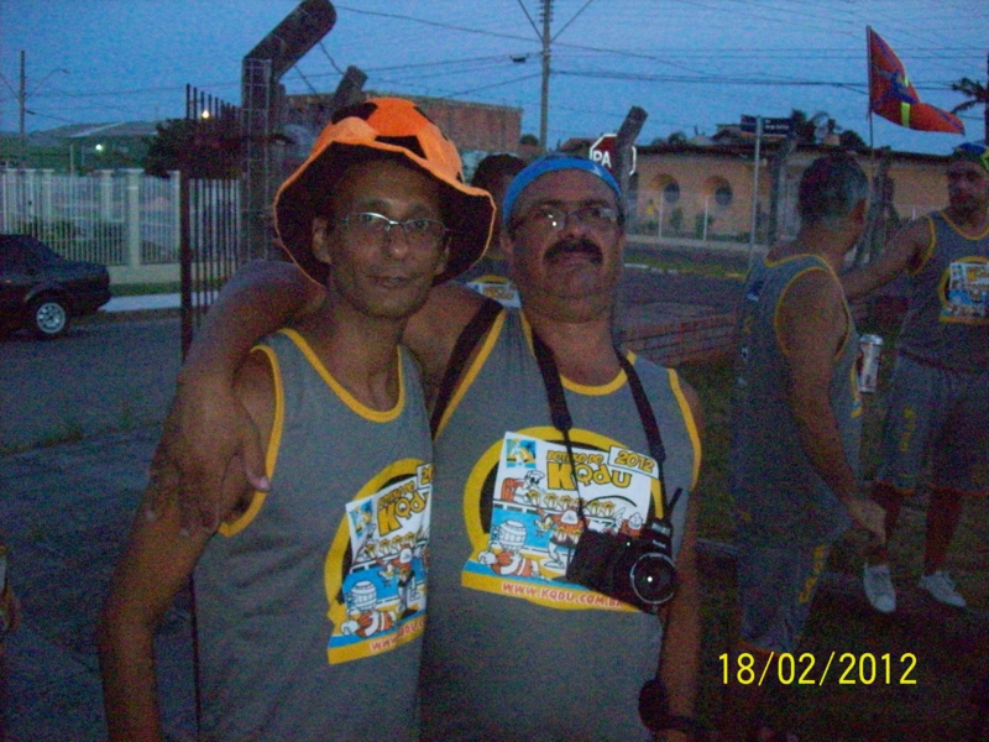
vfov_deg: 39.7
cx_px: 494
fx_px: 1029
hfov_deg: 51.4
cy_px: 371
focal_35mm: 36
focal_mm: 6
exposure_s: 1/128
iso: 800
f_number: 2.7
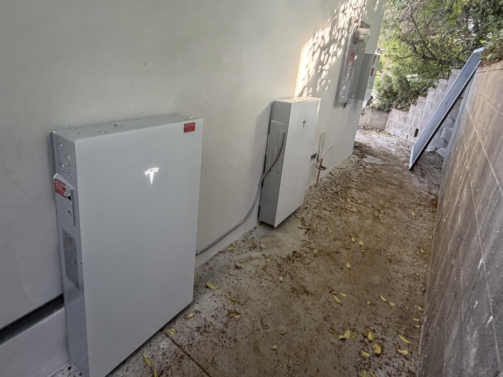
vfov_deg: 64.8
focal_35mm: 20
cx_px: 236
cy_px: 136
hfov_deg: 81.6
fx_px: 291
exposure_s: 1/121
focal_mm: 2.22
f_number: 2.2
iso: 200
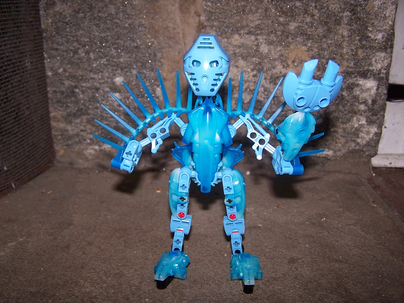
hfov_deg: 49.0
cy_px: 152
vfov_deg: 37.7
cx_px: 202
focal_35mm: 38
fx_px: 443
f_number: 2.8
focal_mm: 6.3
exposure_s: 1/60
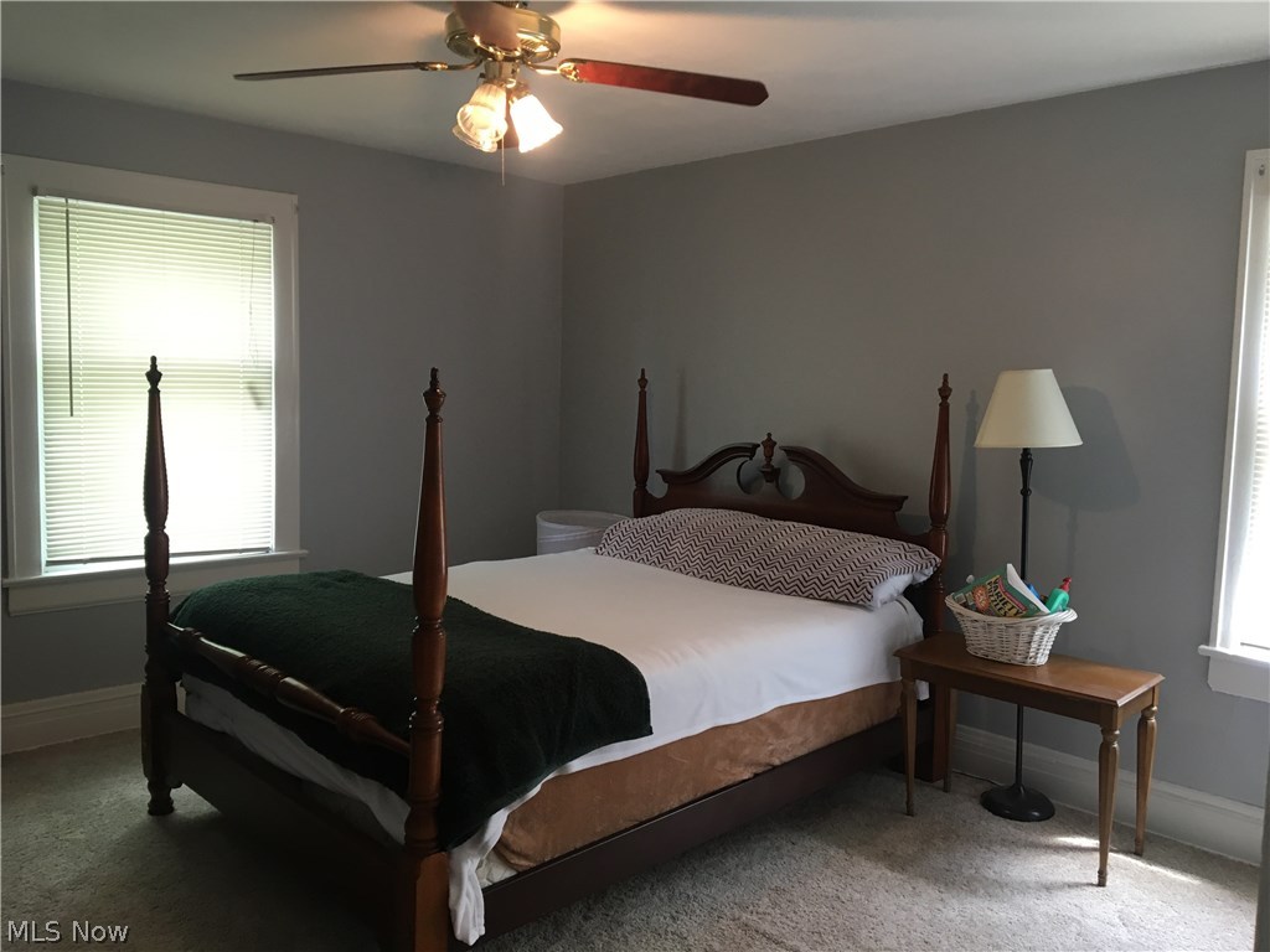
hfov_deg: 61.7
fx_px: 1064
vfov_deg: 48.2
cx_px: 635
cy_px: 476
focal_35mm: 29
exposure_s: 1/30
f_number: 2.2
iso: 80
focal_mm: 4.15
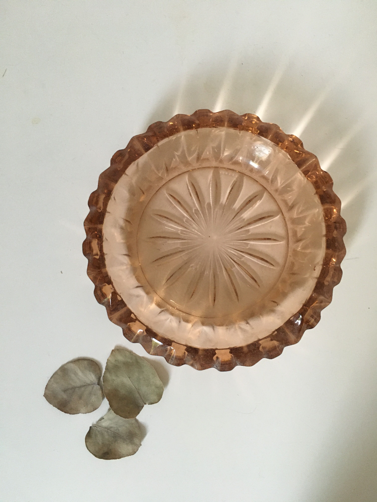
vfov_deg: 61.7
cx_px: 188
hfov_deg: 48.2
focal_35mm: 29
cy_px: 251
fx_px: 421
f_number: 2.2
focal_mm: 4.15
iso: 200
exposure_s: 1/17
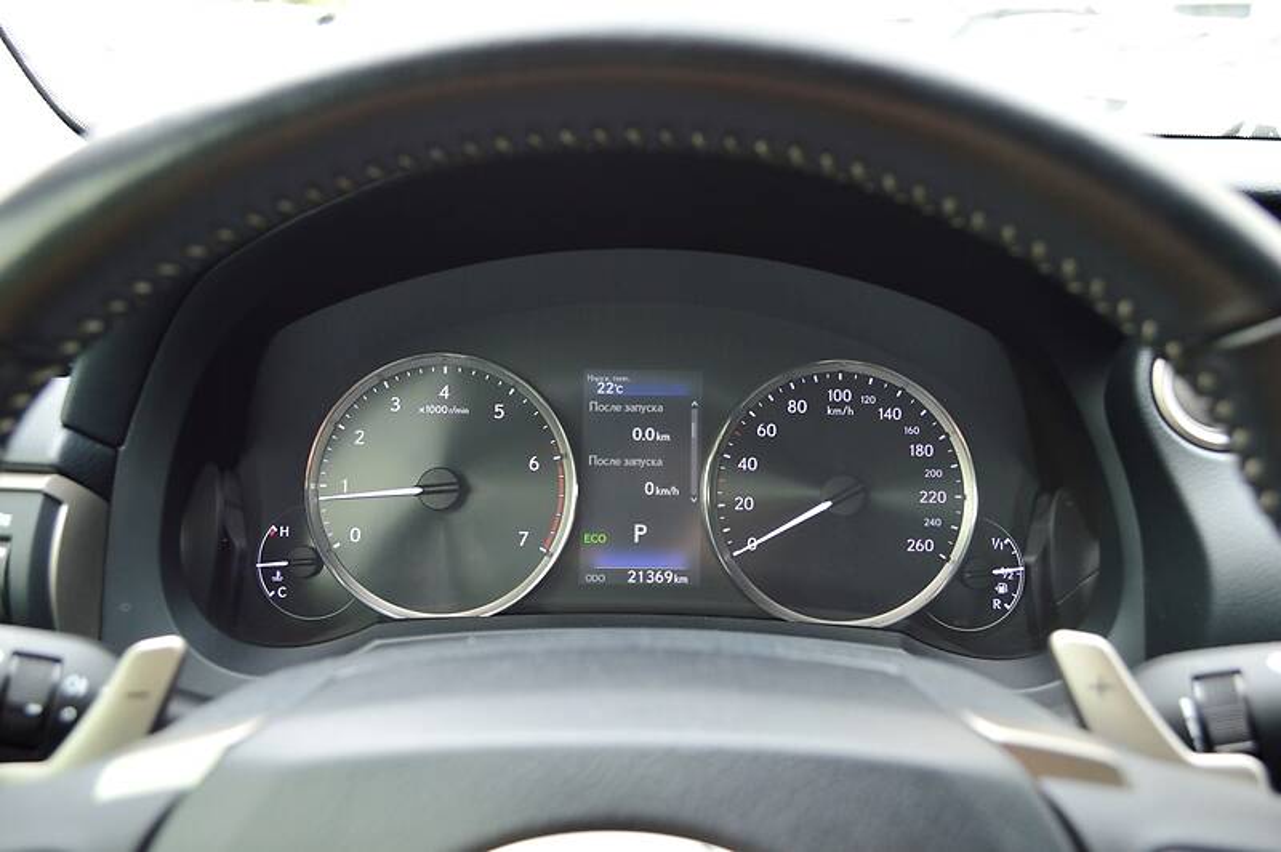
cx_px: 640
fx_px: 1173
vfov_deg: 39.9
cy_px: 426
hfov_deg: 57.3
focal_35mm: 33
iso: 400
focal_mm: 22
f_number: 5
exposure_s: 1/100
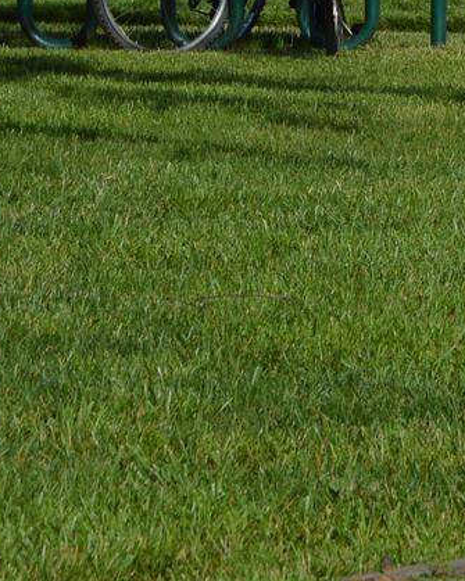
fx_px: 7331
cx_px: 534
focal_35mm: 426
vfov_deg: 4.5
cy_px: -38
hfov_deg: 3.6
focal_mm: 62
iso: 100
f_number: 9
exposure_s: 1/320
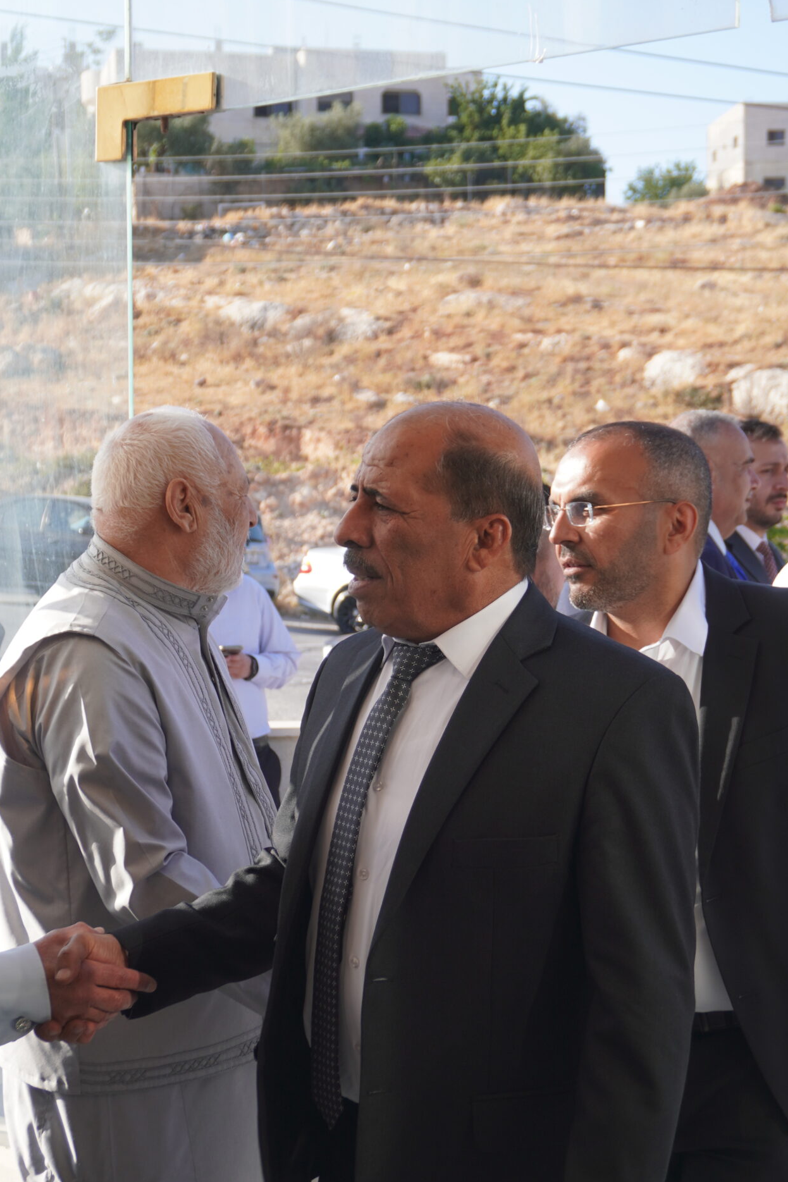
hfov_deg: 21.3
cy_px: 630
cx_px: 354
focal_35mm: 64
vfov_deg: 31.6
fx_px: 2091
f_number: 5
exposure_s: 1/200
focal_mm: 31
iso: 100
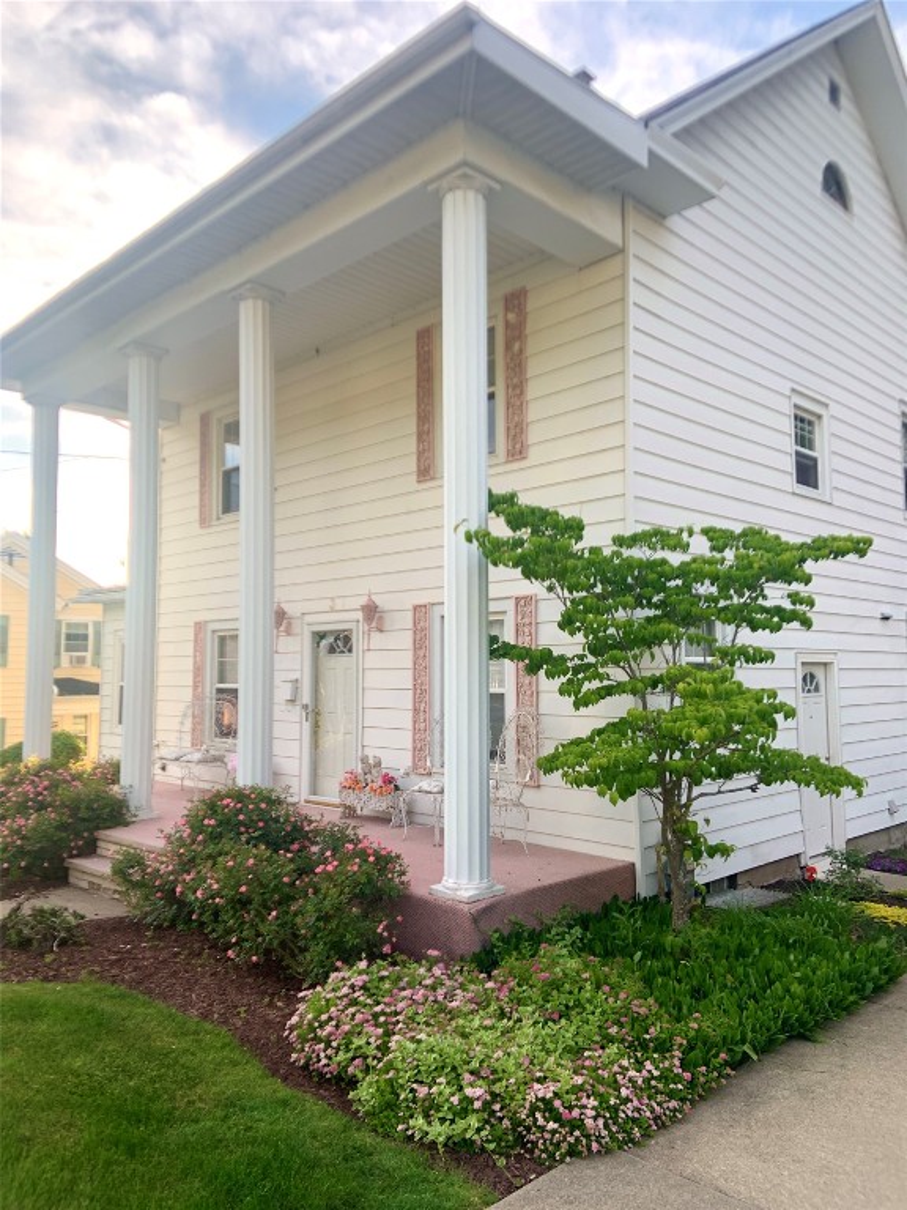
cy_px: 605
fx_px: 908
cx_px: 454
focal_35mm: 26
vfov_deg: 67.3
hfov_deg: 53.1
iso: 25
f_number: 1.8
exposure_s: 1/363
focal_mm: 4.25
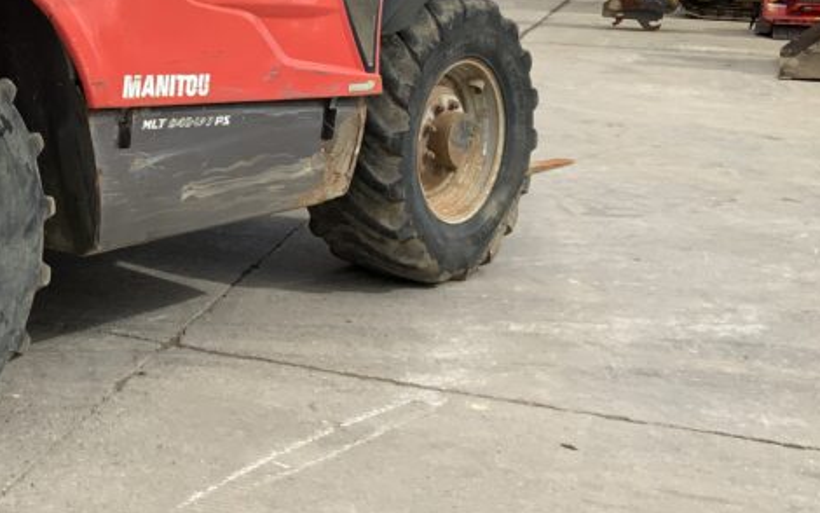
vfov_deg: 18.9
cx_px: 19
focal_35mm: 67
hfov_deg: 28.9
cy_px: -12
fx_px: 1498
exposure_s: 1/1168
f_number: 1.8
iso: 16
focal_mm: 3
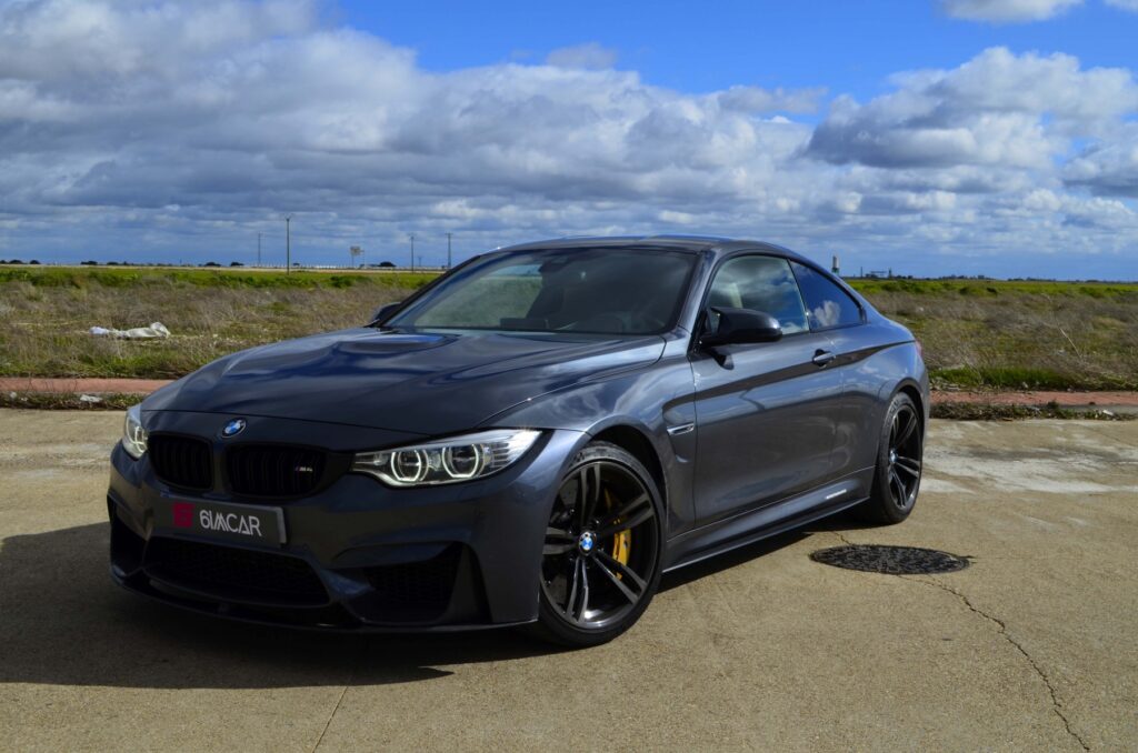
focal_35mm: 42
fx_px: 1325
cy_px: 376
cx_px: 569
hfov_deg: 46.5
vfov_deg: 31.7
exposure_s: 1/200
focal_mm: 28
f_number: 11
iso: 100
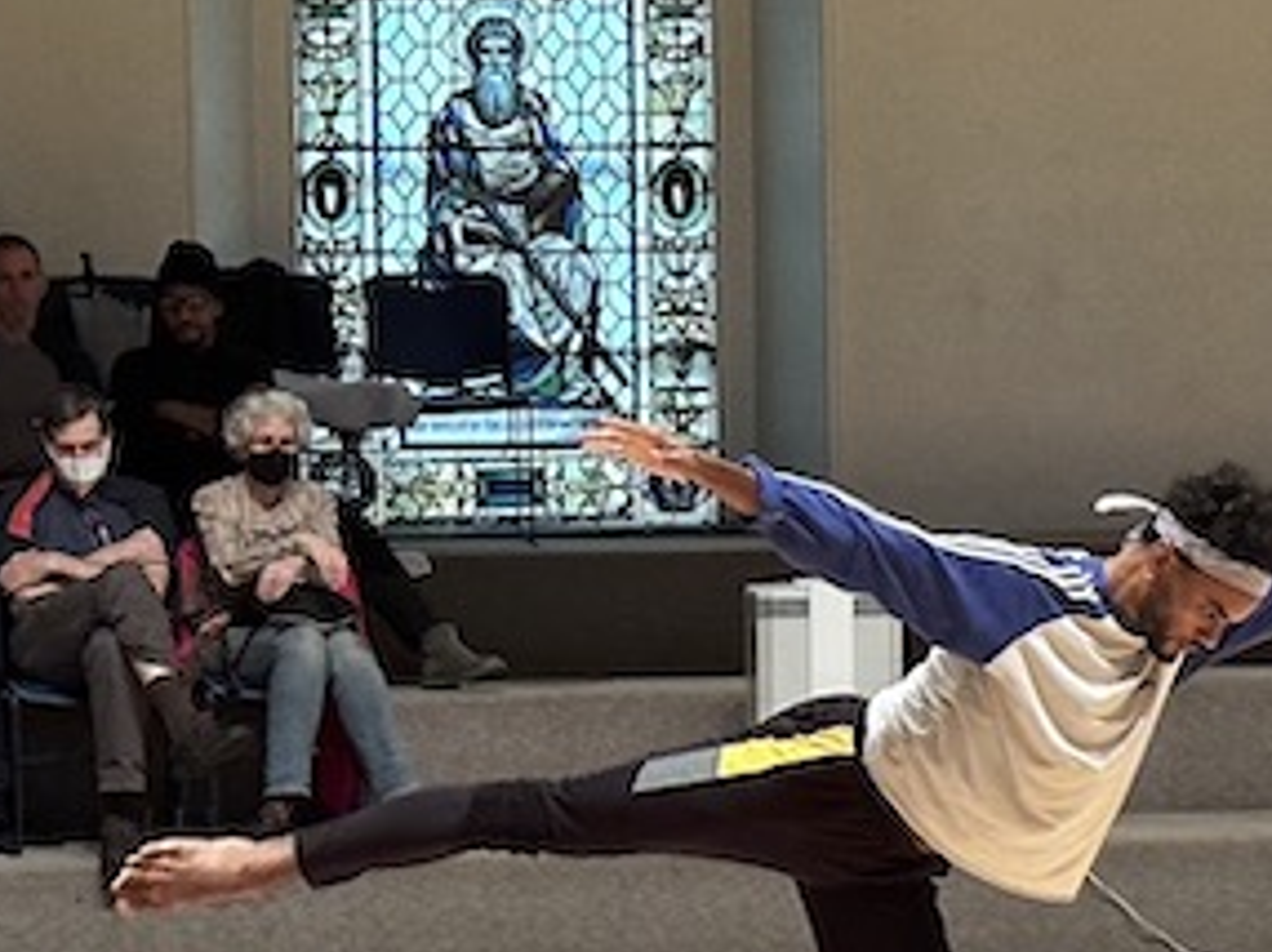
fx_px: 4626
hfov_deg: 15.5
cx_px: 1067
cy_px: 636
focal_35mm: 126
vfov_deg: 11.7
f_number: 1.78
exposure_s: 1/40
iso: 250
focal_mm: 6.86
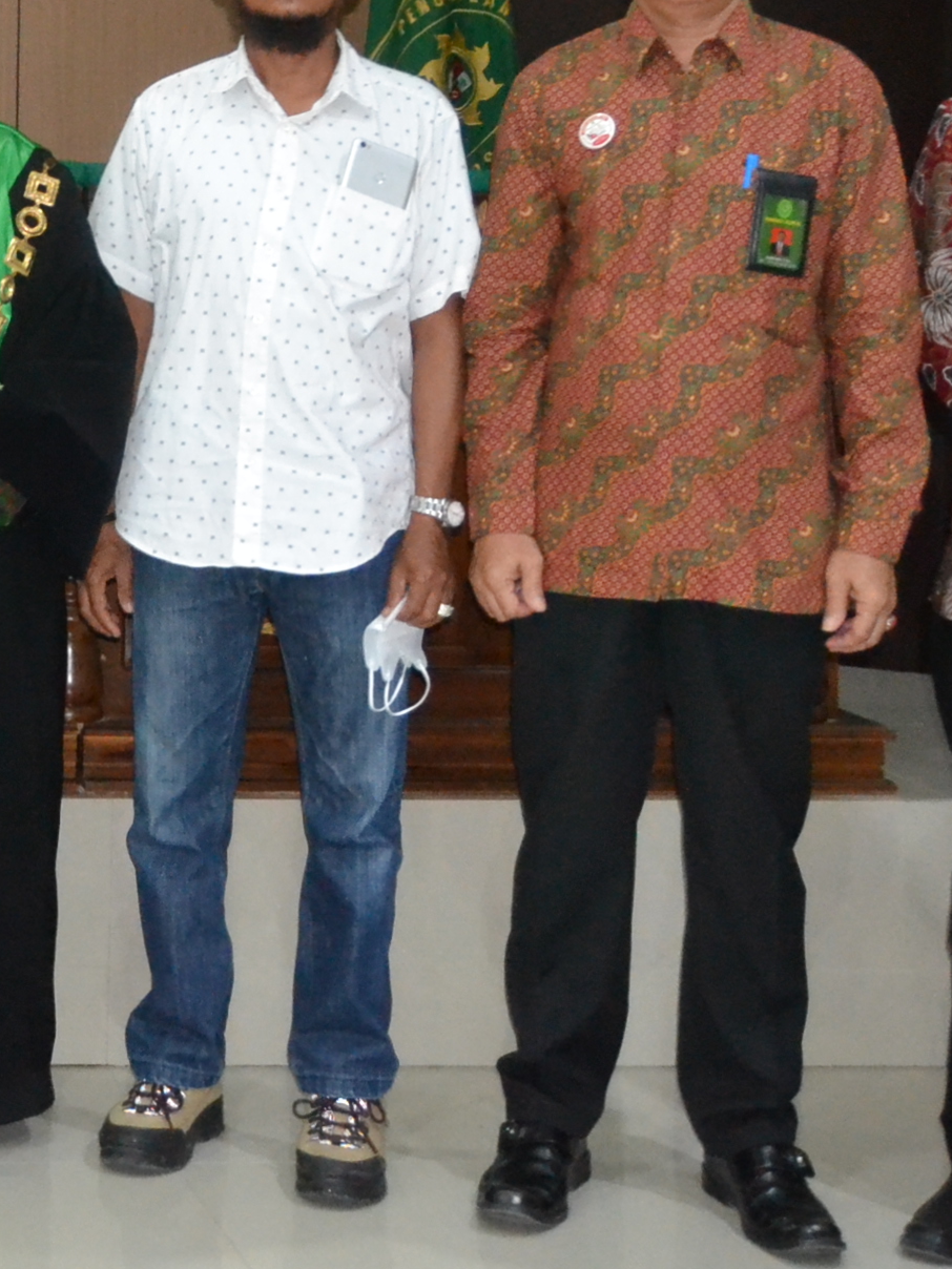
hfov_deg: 17.5
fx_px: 2874
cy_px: 107
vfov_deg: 24.2
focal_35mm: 78
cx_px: -337
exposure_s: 1/60
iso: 3200
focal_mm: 19
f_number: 3.5
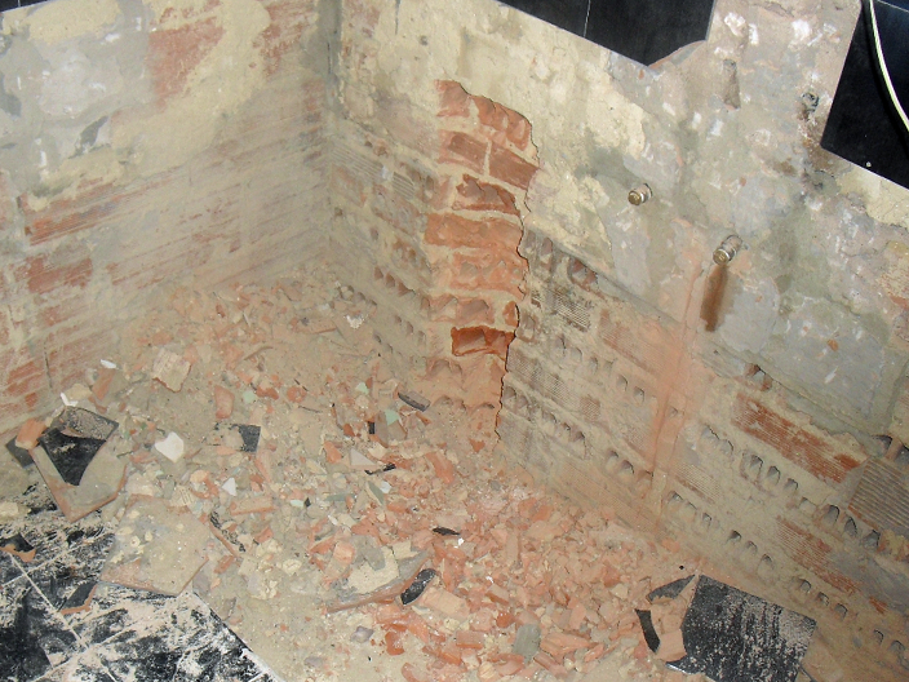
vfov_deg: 31.4
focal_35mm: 46
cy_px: 413
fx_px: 1208
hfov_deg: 41.1
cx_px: 371
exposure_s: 1/60
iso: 200
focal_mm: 6.3
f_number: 3.1
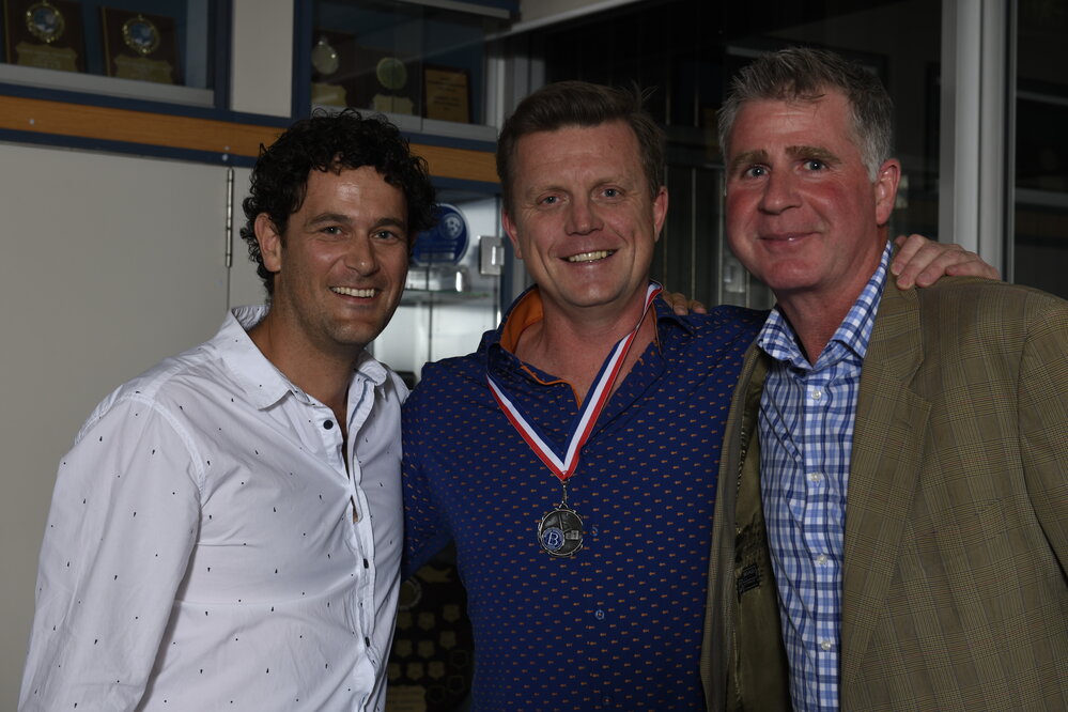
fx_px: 2077
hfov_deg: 28.8
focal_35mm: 70
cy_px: 356
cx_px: 534
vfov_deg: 19.5
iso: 320
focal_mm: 70
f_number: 9
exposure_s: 1/125
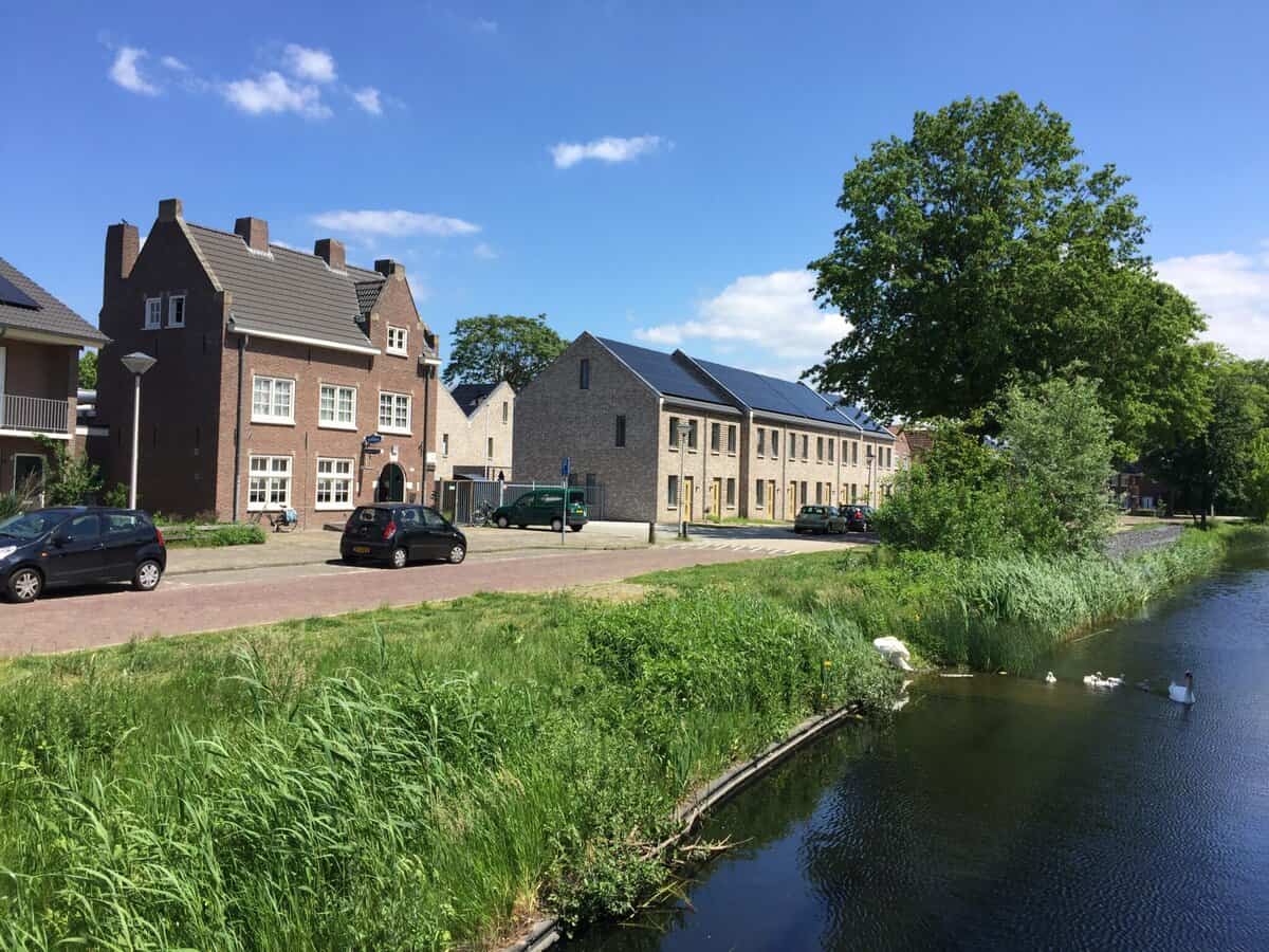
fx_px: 1063
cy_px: 476
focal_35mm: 29
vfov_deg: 48.2
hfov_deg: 61.7
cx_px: 634
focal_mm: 4.15
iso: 32
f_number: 2.2
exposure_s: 1/1464
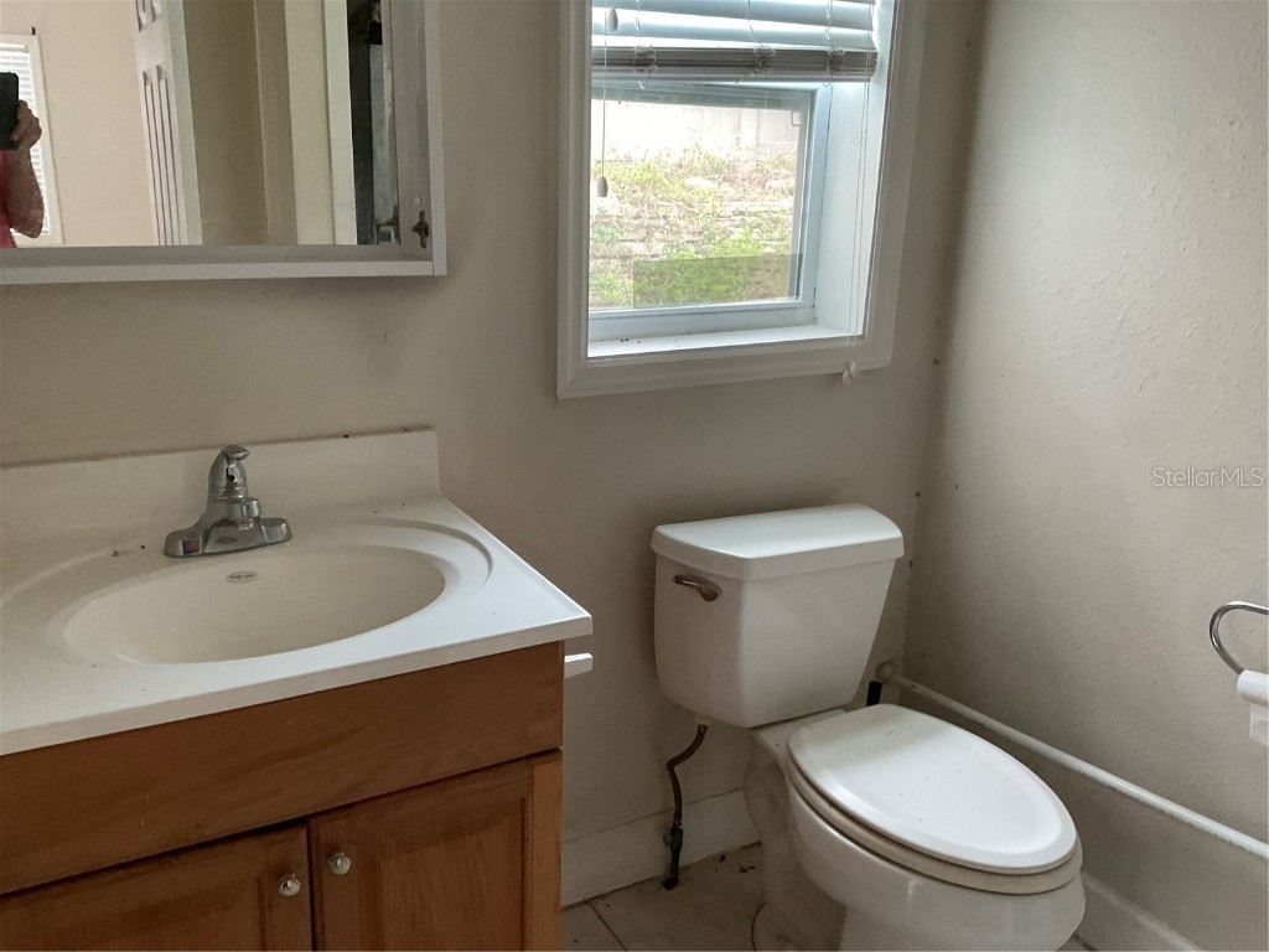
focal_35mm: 29
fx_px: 1063
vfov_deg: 48.2
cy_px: 476
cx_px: 634
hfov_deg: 61.7
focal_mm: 3
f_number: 1.8
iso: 160
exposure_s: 1/60
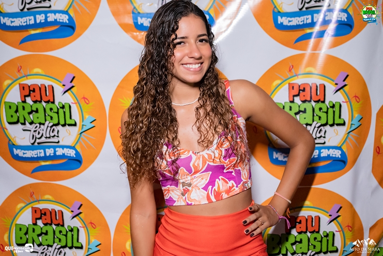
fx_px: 558
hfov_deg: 37.9
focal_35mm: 52
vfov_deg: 25.8
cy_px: 128
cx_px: 192
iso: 2500
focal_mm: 35
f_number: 2.8
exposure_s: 1/400
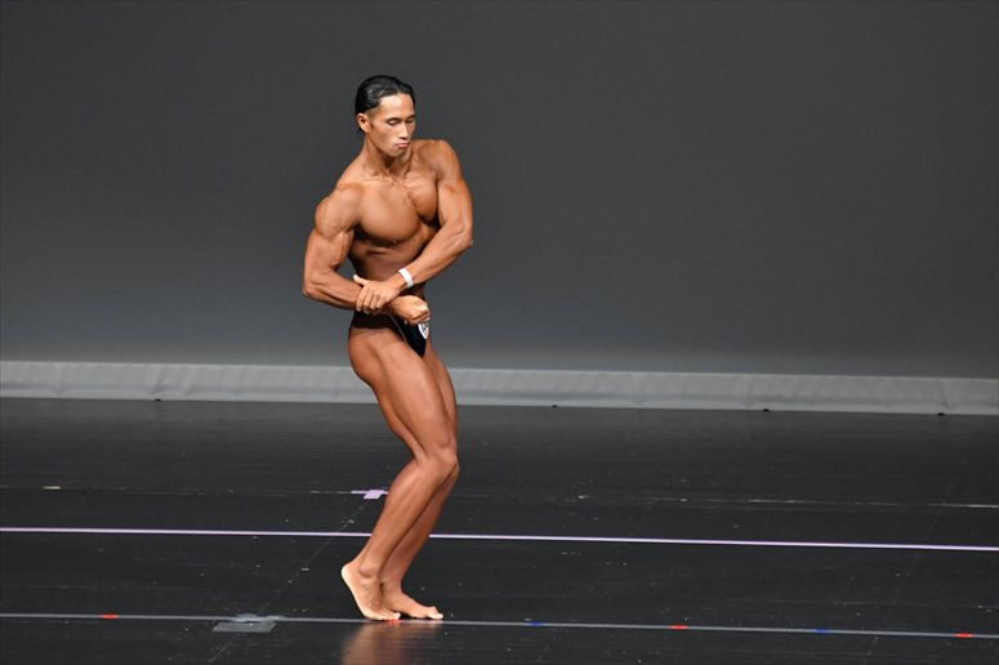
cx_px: 500
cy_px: 332
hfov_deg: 6.0
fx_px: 9569
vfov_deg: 4.0
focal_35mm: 345
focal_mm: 230
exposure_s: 1/400
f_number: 5.6
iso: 4000
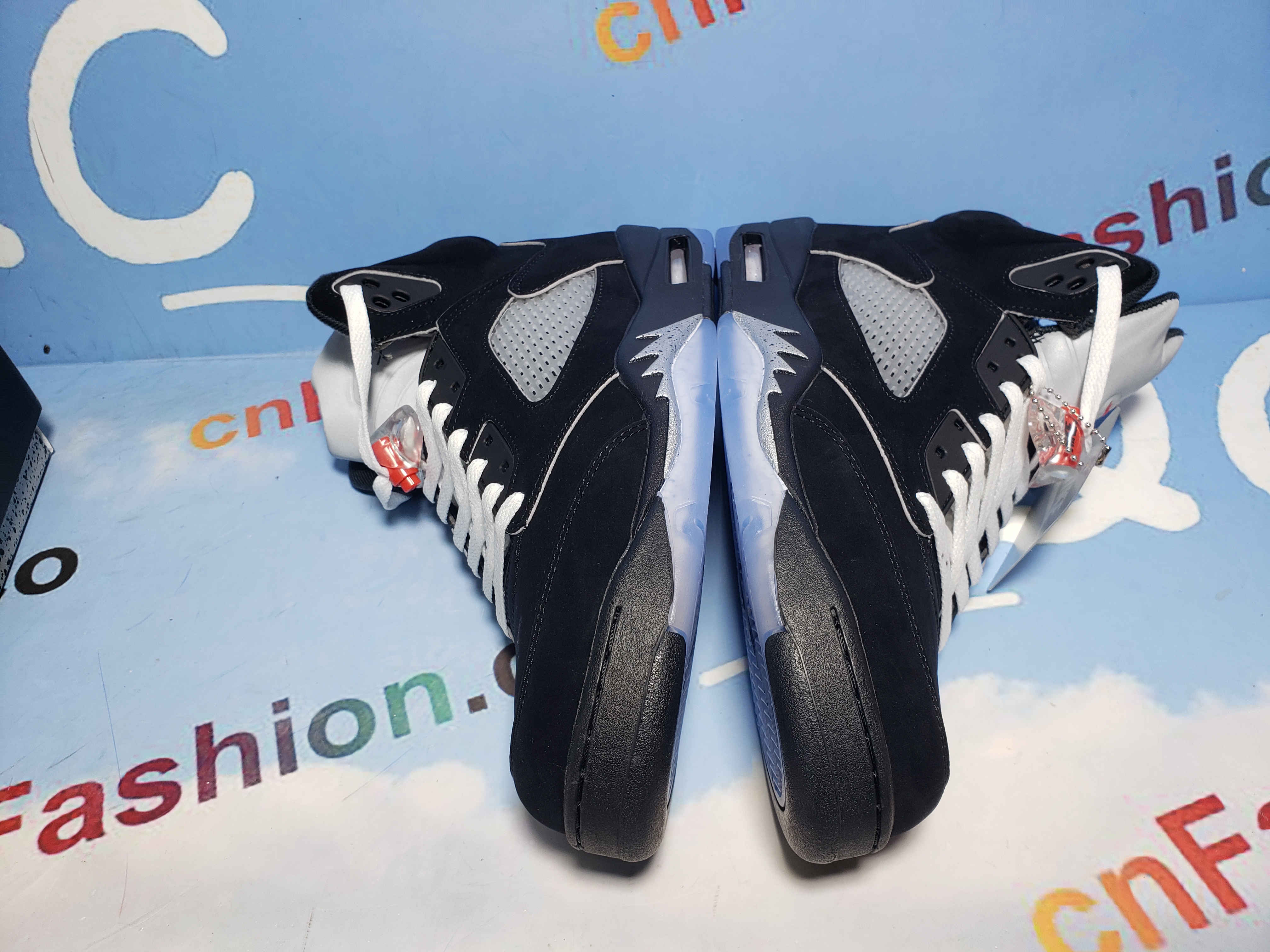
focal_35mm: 26
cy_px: 476
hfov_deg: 67.3
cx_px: 635
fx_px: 954
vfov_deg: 53.1
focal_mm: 4.3
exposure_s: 1/129
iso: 50
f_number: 2.4
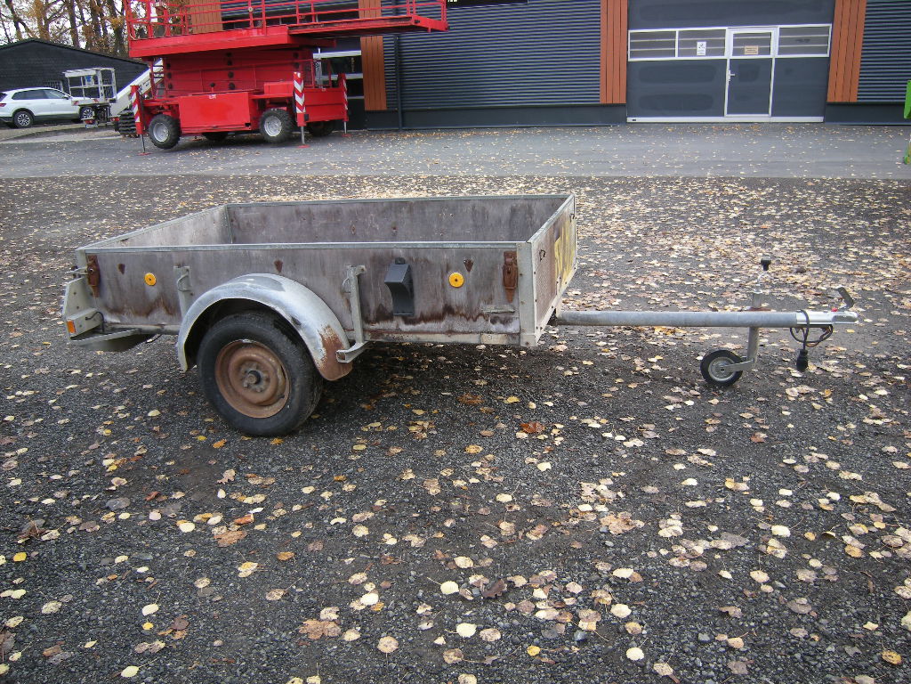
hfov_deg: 63.4
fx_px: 737
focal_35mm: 28
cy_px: 342
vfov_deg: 49.7
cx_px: 456
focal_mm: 4.7
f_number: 2.8
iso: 64
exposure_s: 1/66.8
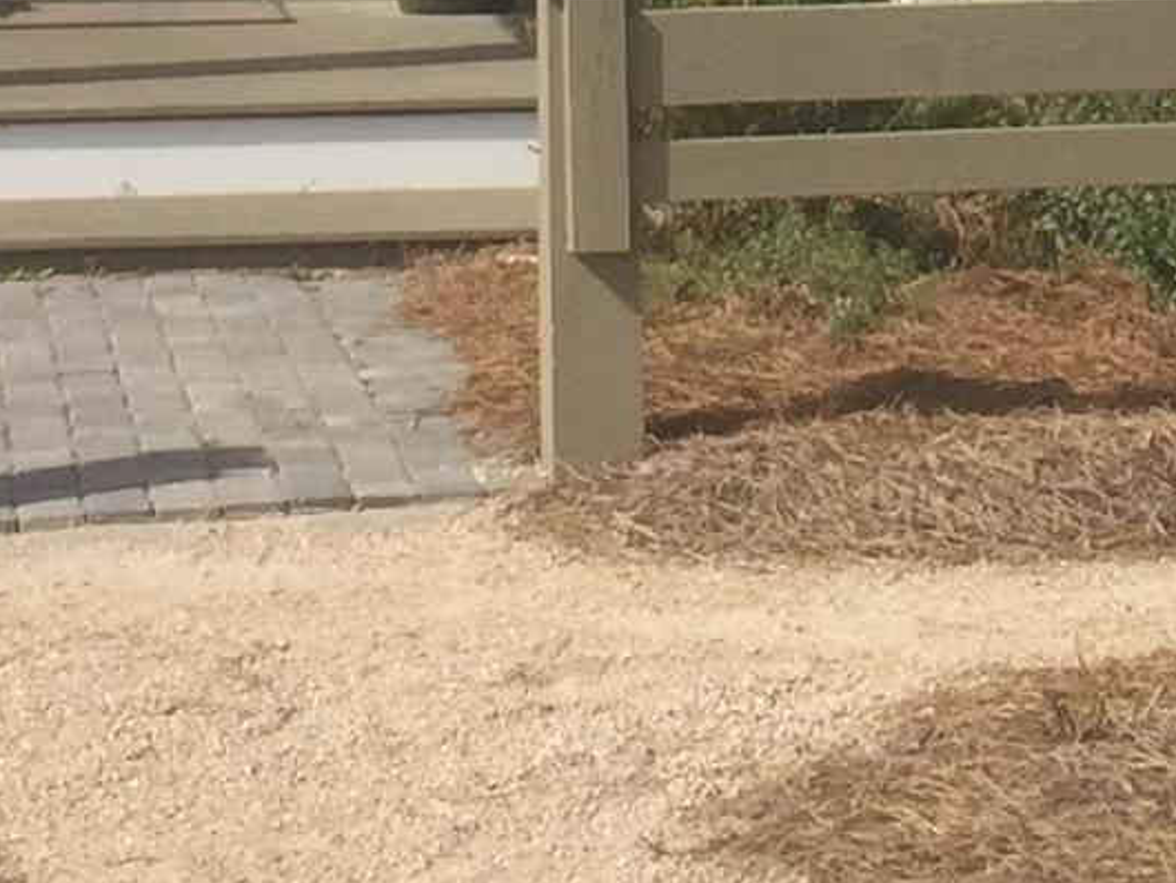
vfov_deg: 8.3
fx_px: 5574
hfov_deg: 12.0
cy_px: -1231
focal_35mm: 164
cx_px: 679
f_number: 2.2
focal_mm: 4.15
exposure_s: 1/2475
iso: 32
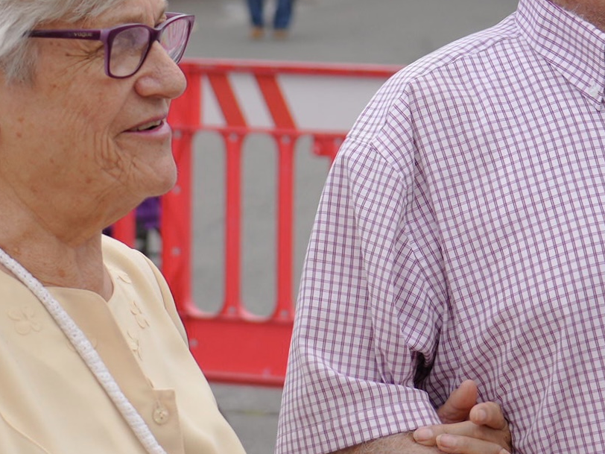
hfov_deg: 11.9
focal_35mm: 166
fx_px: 2901
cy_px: 19
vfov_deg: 8.9
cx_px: 365
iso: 100
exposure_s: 1/640
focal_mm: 41
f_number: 4
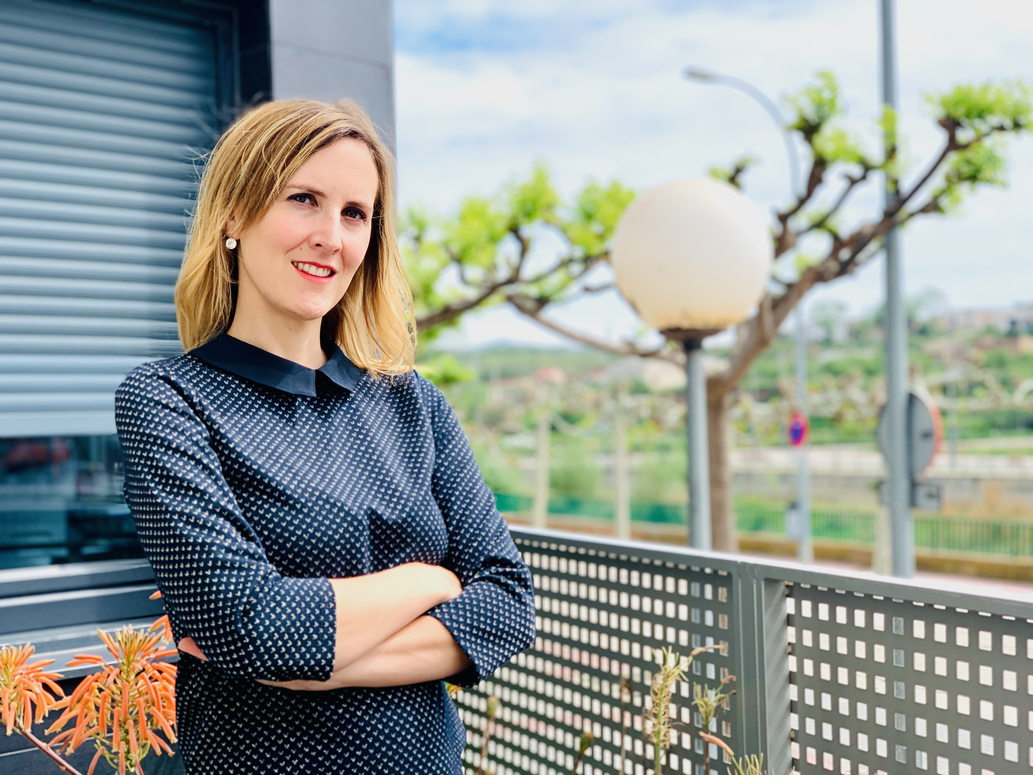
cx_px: 516
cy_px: 388
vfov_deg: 28.0
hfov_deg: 36.8
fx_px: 1552
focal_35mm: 52
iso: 16
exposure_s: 1/773
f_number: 2.4
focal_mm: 6
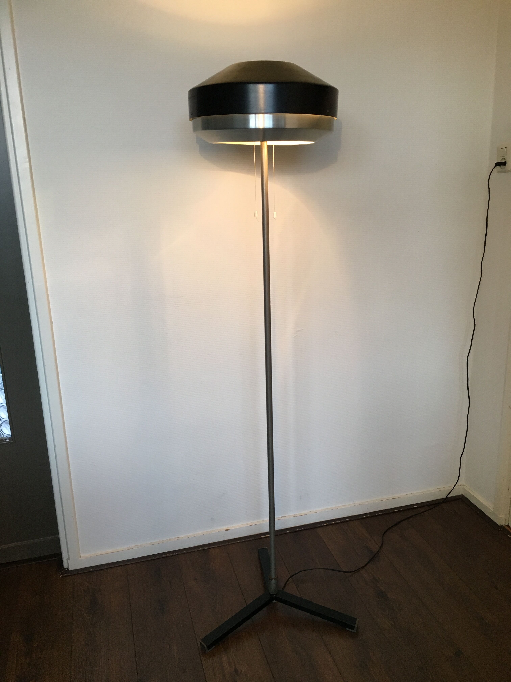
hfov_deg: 48.2
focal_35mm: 29
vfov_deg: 61.7
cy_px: 341
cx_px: 256
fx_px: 571
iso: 64
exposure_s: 1/33
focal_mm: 4.15
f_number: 2.2
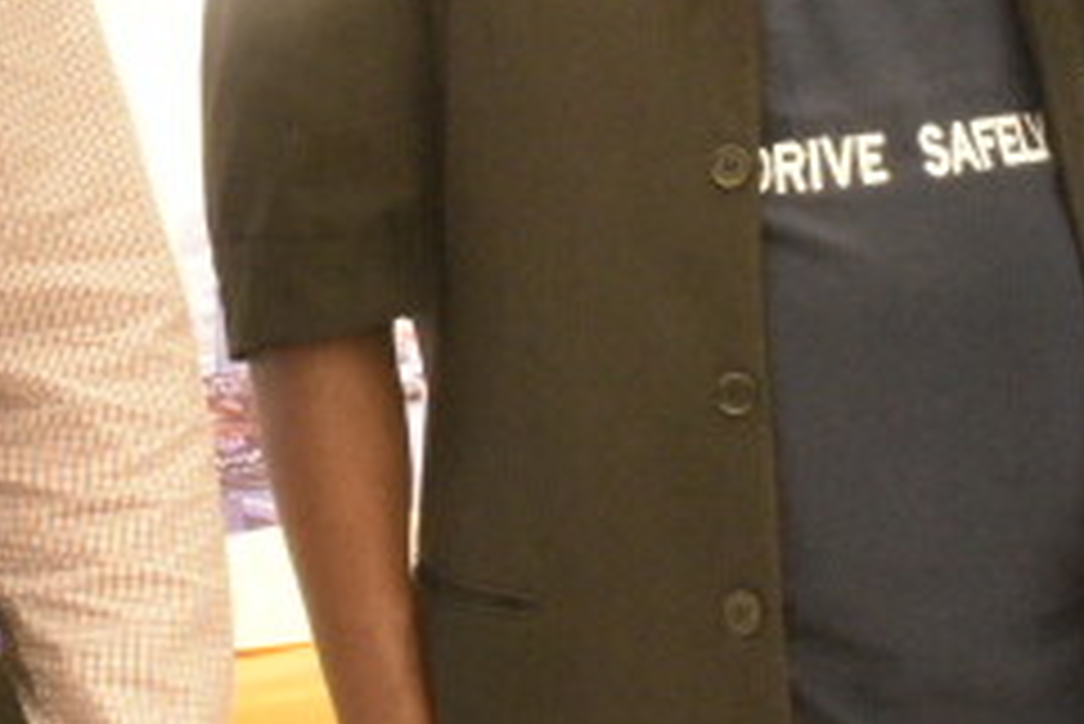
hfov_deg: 13.8
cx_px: 454
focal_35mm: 149
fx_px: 4489
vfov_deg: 9.2
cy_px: -4
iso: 6400
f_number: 22
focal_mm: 28
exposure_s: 1/100
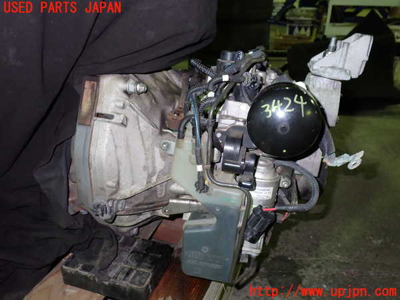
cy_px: 150
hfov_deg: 60.0
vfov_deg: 46.8
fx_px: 347
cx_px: 200
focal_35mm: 30
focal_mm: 5.4
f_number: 2.3
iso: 200
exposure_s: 1/30
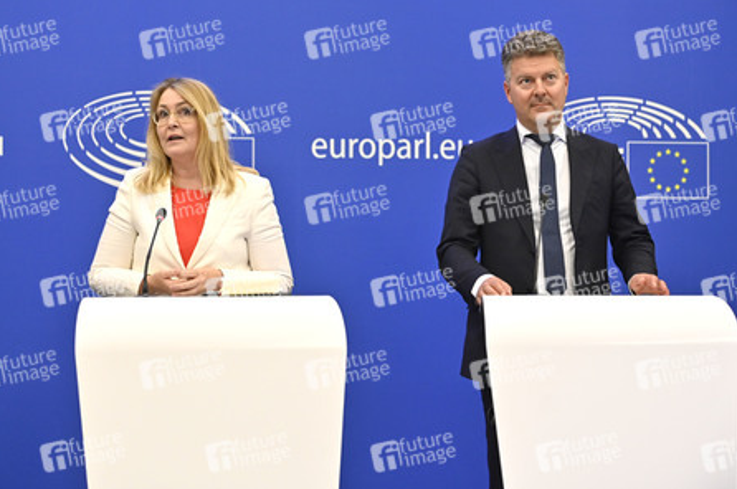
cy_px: 246
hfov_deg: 24.5
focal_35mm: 83
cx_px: 369
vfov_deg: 16.4
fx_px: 1697
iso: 2500
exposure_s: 1/500
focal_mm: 82
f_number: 2.8
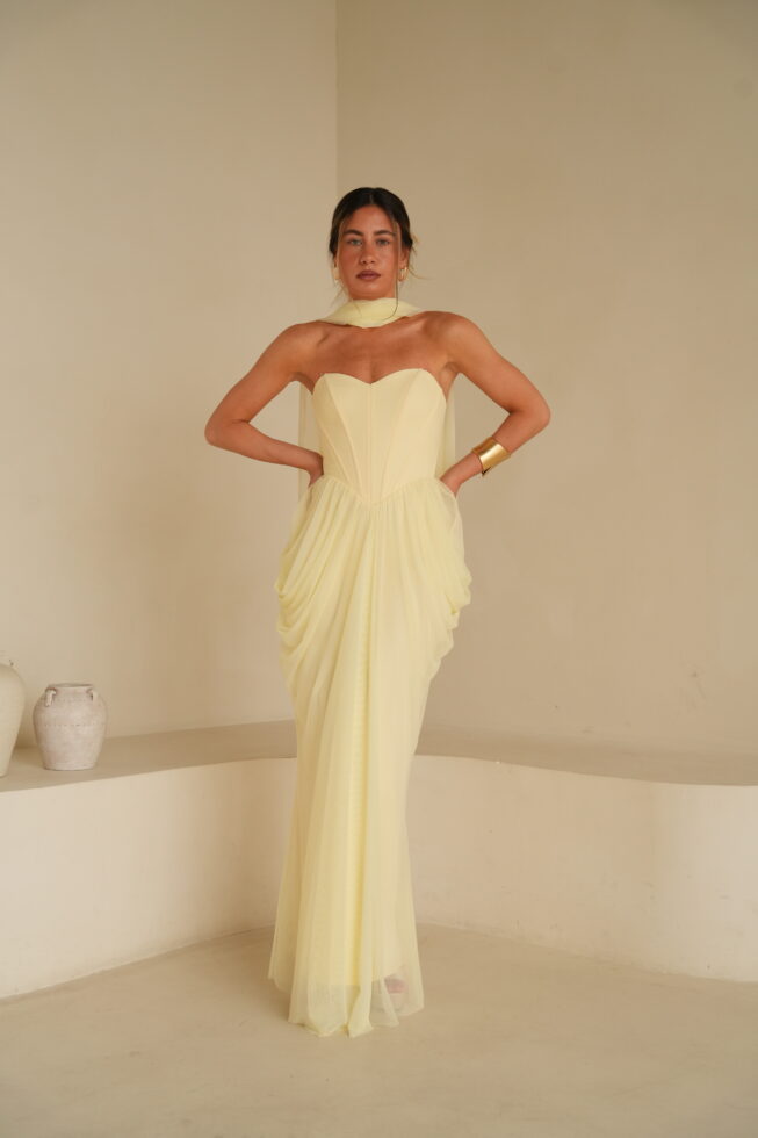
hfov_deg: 29.9
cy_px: 569
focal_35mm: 45
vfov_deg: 43.7
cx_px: 379
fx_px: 1418
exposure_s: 1/125
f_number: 5
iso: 640
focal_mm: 44.9
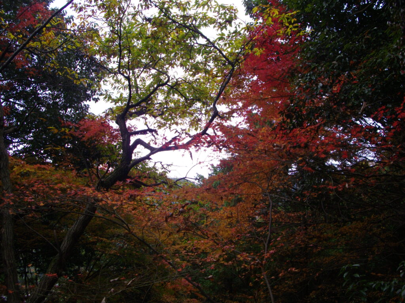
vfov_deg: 38.7
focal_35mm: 37
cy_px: 152
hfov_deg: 50.1
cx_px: 202
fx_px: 433
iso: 100
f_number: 2.8
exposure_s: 1/320
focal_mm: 6.2
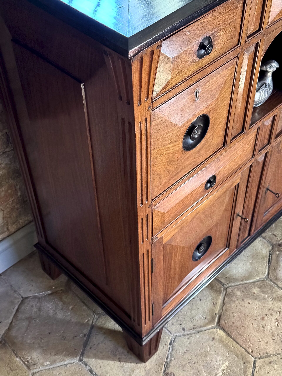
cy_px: 188
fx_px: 521
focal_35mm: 48
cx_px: 141
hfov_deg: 30.3
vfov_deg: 39.7
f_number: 1.78
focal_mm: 6.76
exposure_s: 1/35
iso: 500
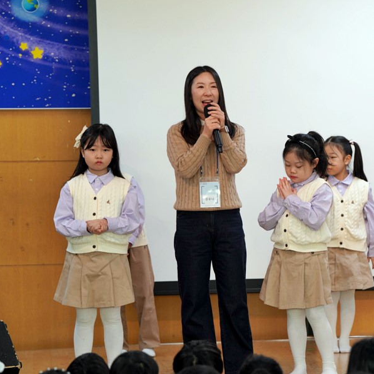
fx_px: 2237
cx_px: 278
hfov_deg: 9.5
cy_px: 187
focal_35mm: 183
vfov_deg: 9.6
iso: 640
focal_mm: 143
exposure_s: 1/160
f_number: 4
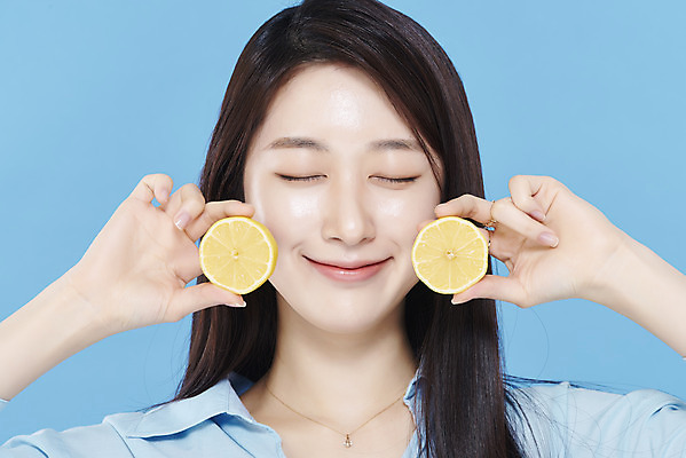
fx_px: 2002
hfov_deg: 19.4
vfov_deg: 13.1
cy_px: 229
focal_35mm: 105
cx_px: 343
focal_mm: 105
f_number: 11
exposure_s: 1/125
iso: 64
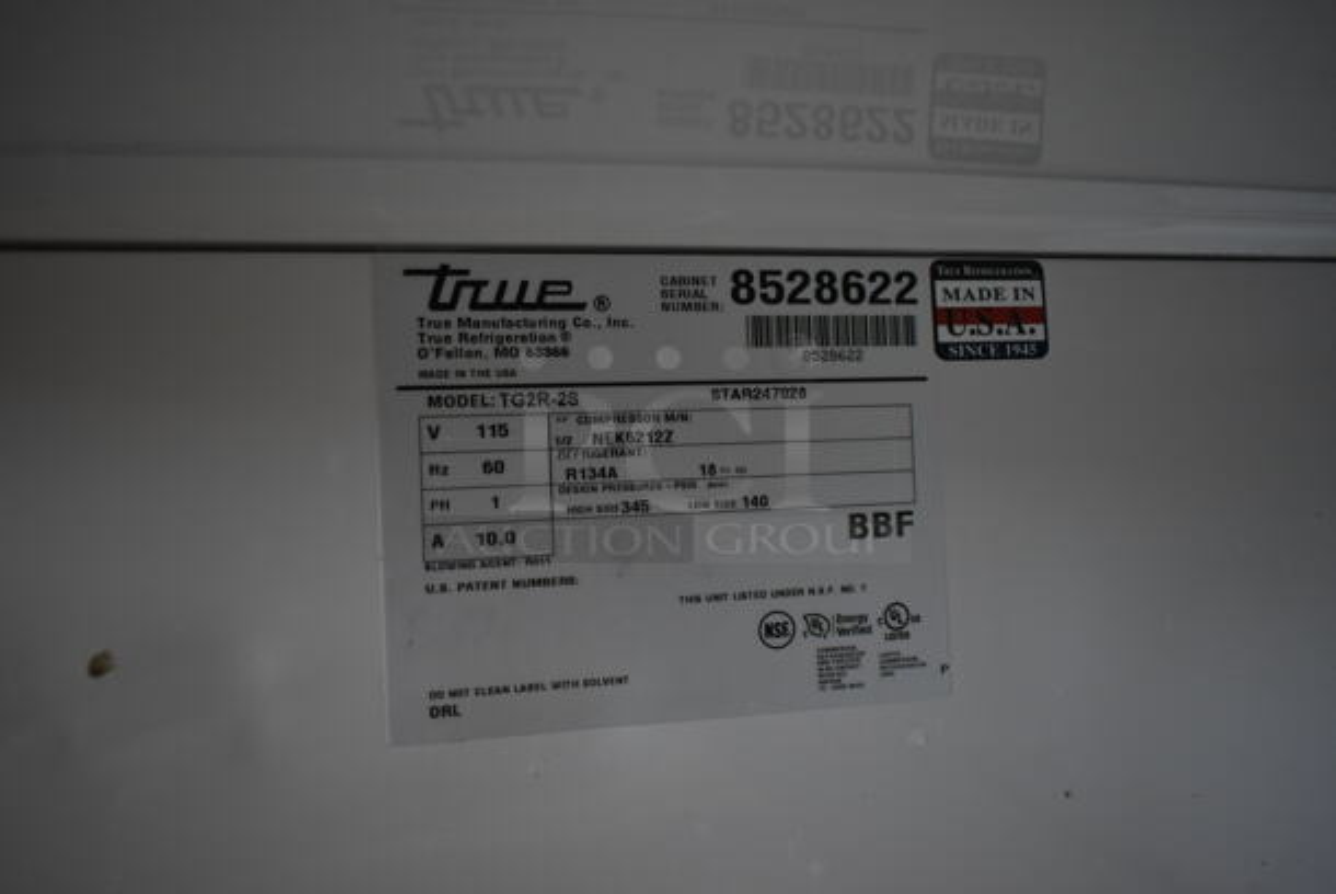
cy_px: 447
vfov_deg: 48.0
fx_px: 1003
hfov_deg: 67.3
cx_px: 668
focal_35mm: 27
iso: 1100
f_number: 3.5
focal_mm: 18
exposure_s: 1/30
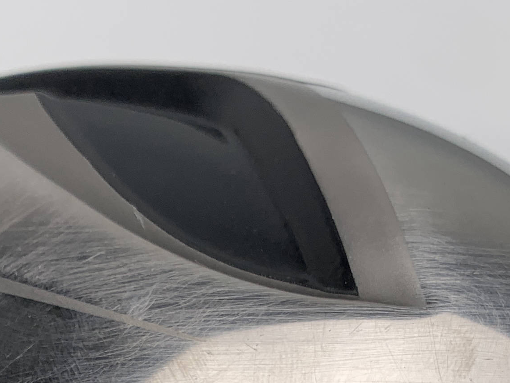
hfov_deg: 21.2
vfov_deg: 14.4
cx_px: 152
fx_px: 1356
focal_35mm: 92
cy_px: 658
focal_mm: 4.25
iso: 25
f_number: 1.8
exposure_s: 1/345
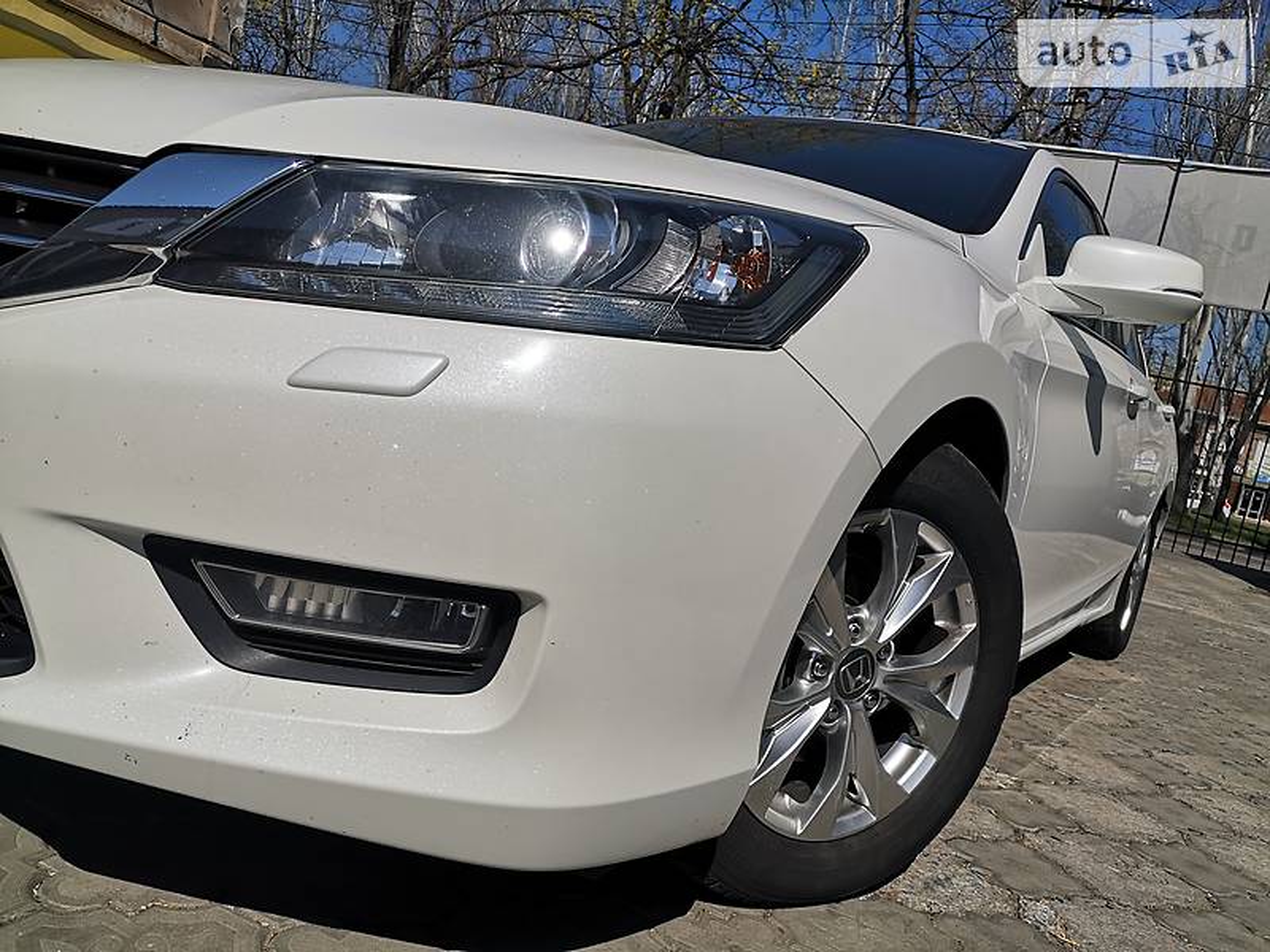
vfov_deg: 51.4
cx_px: 635
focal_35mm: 27
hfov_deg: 65.3
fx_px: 991
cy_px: 476
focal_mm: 4
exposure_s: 1/11494
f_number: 1.8
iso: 50
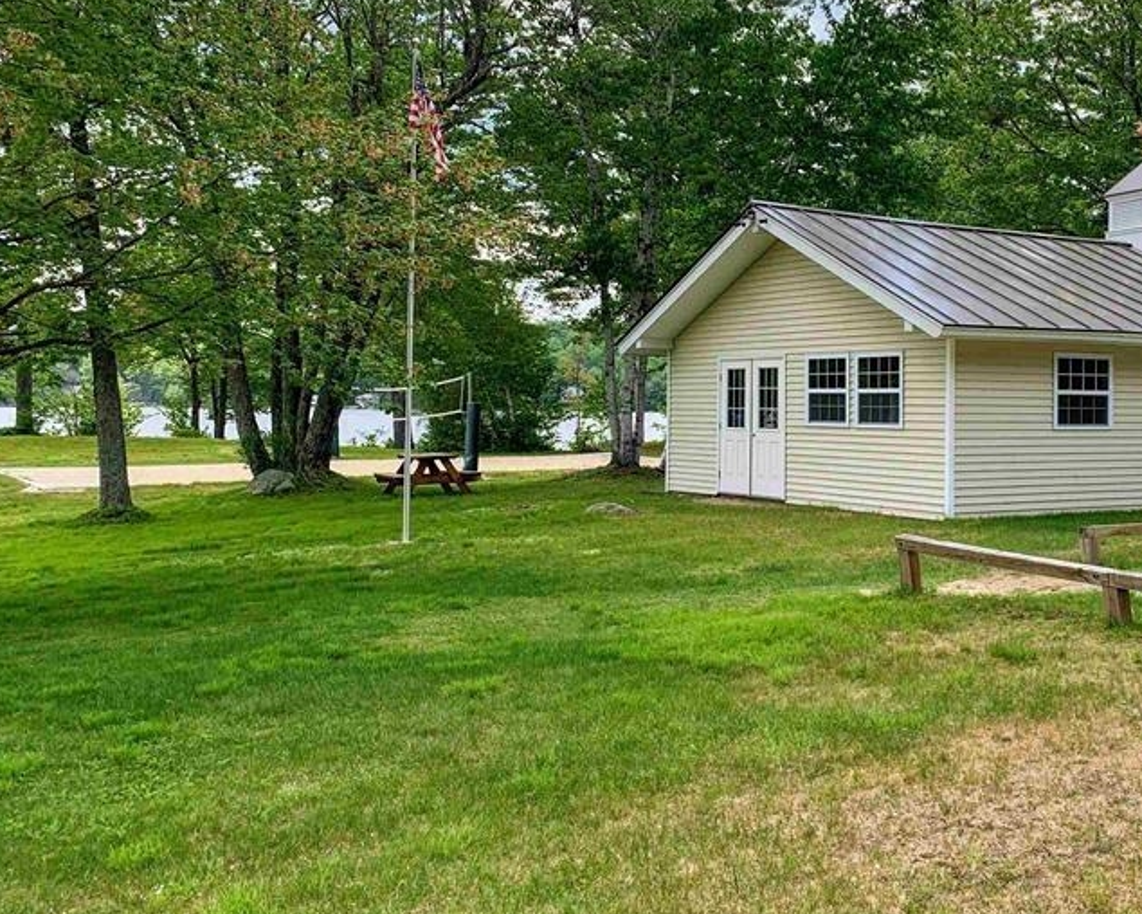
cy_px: 395
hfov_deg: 42.8
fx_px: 1386
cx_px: 910
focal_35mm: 41
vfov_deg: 36.4
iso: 25
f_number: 1.8
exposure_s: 1/1065
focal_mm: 4.25
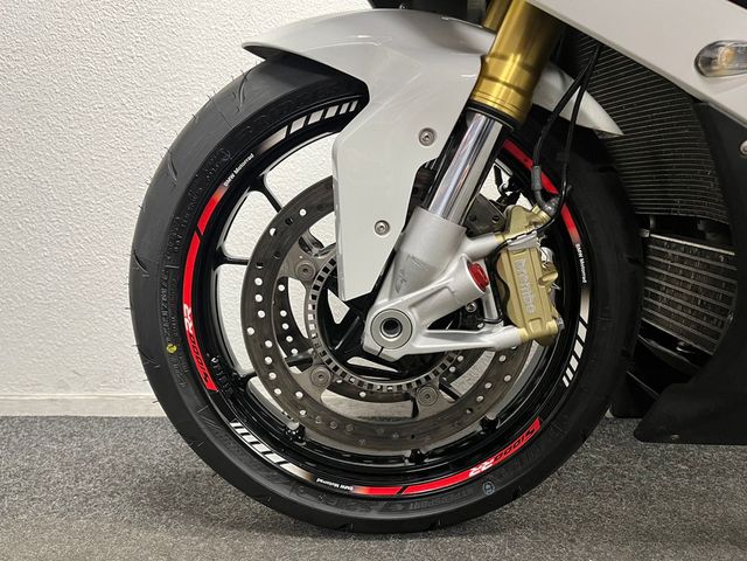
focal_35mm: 26
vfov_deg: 53.1
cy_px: 280
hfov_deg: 67.3
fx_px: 561
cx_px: 374
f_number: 1.6
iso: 250
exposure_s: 1/50
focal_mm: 5.1
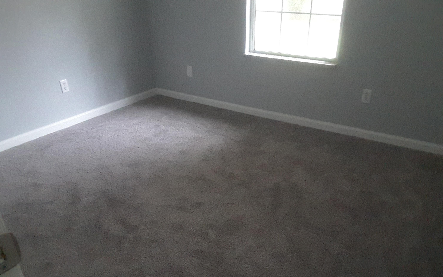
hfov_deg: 58.1
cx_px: 221
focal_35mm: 33
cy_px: 163
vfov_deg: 38.2
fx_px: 398
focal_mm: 2.9
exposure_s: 1/15
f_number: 1.9
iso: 1000
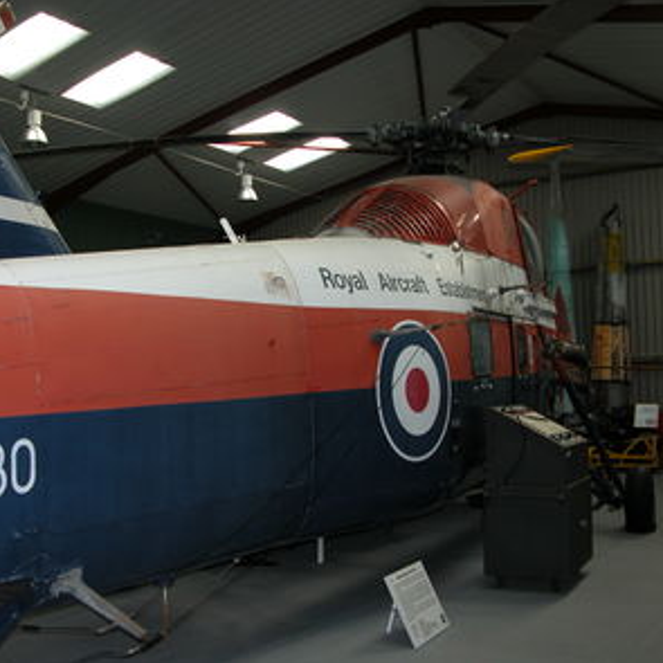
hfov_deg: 39.9
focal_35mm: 42
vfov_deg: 40.0
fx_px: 910
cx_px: 267
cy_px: 330
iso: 100
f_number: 2.8
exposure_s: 1/30
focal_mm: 8.9
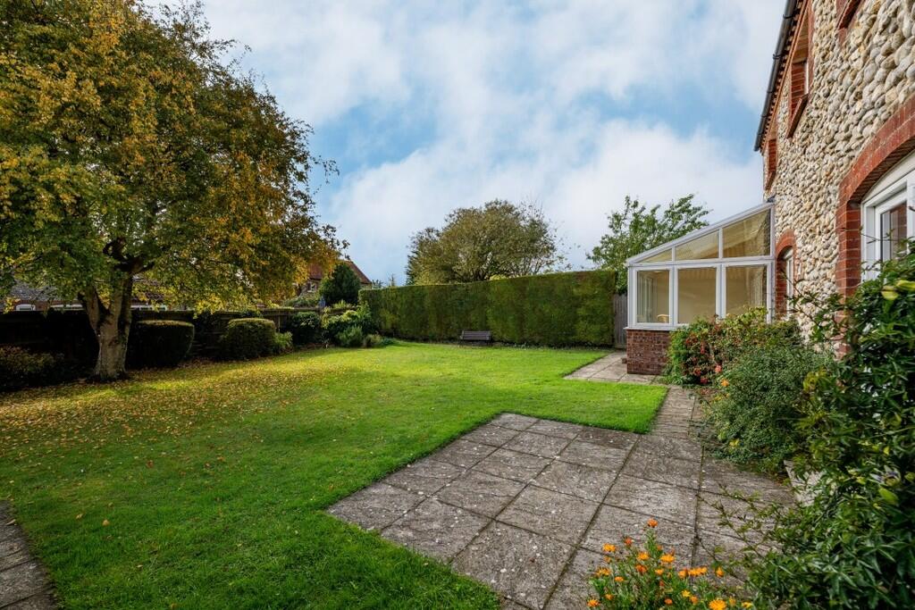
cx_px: 458
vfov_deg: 81.2
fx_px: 356
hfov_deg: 104.2
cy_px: 305
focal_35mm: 14
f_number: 6.3
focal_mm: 14
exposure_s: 1/250
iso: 64
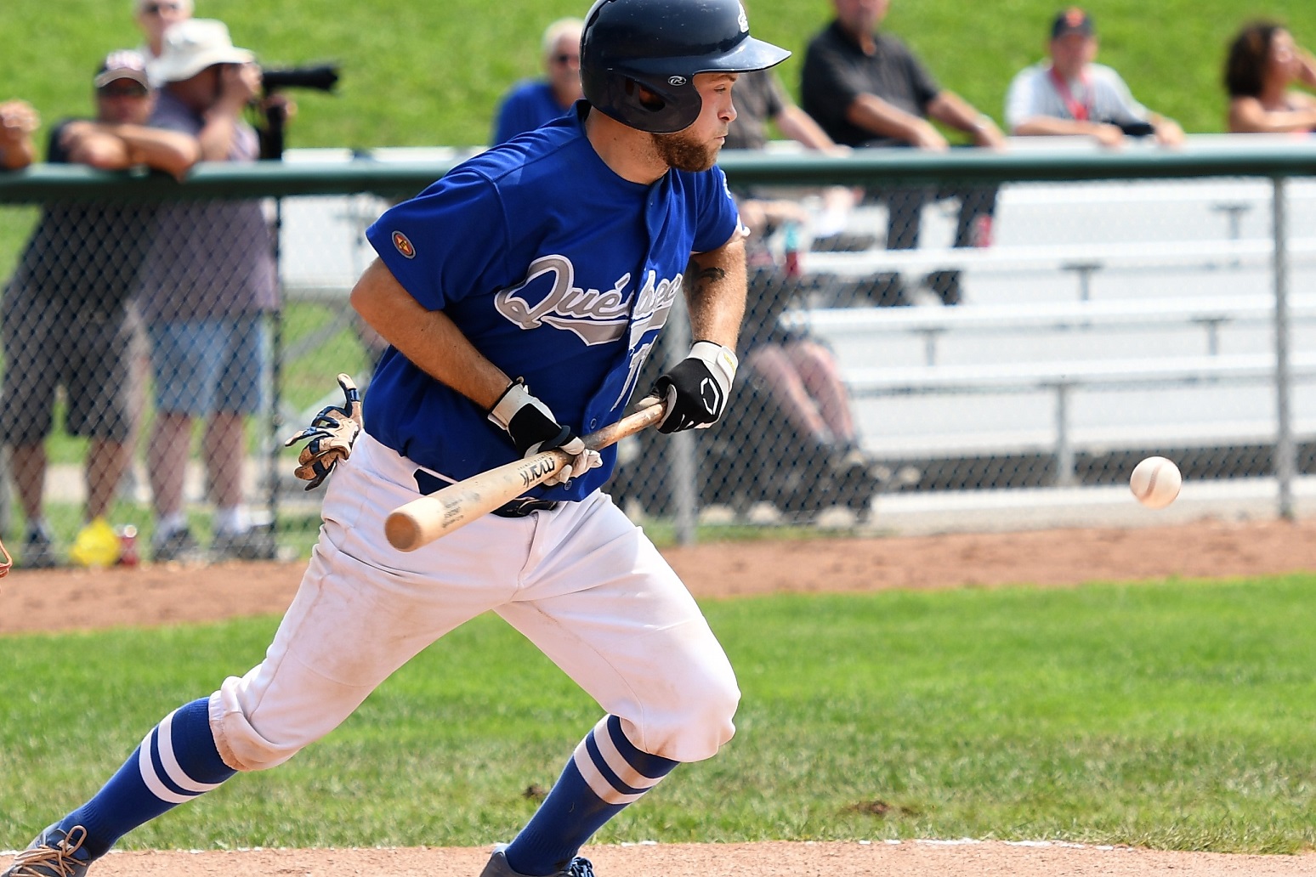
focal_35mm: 202
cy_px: 438
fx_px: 7402
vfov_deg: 6.8
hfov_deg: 10.2
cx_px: 658
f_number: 4
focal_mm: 135
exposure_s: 1/1000
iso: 160
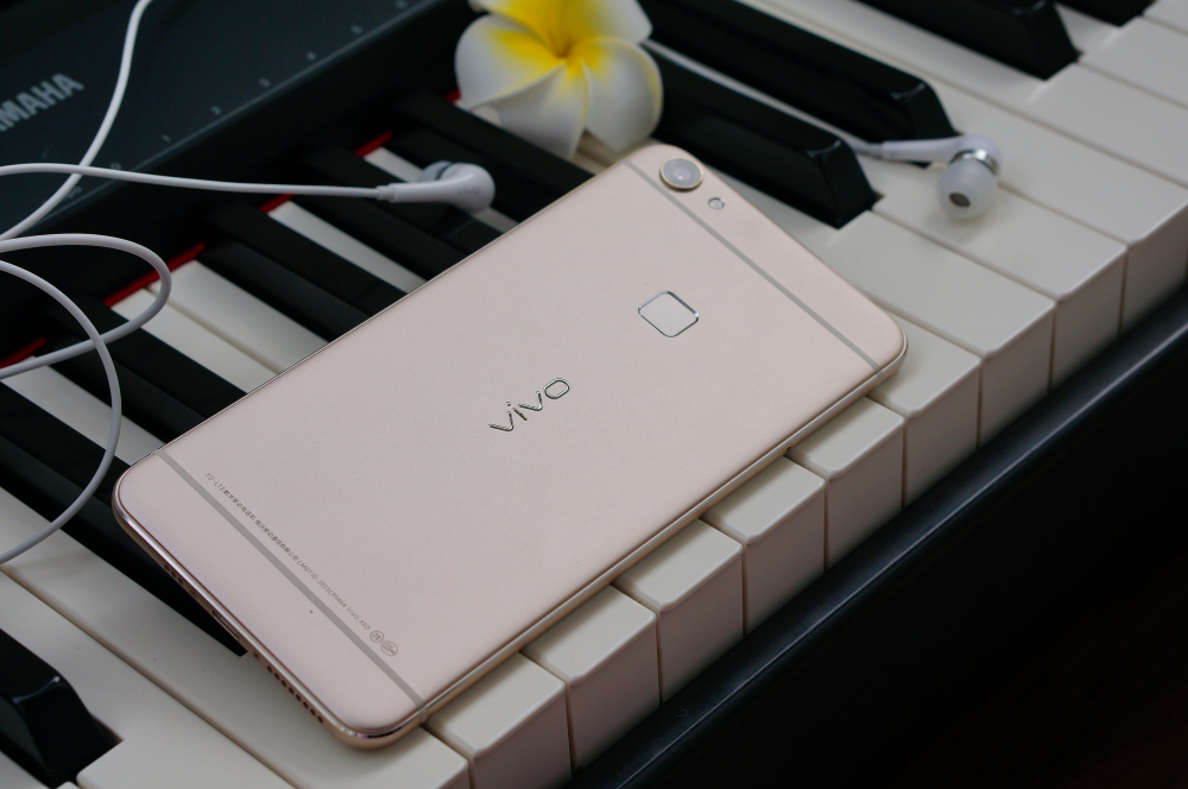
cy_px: 394
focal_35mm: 75
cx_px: 594
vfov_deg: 18.1
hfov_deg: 27.0
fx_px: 2472
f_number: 6.3
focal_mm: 50
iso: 200
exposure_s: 1/400
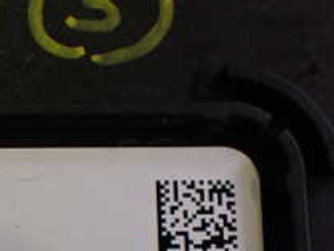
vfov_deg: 16.8
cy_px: 253
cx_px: -26
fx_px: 830
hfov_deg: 21.7
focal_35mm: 86
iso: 250
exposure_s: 1/125
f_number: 2.3
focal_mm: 5.4
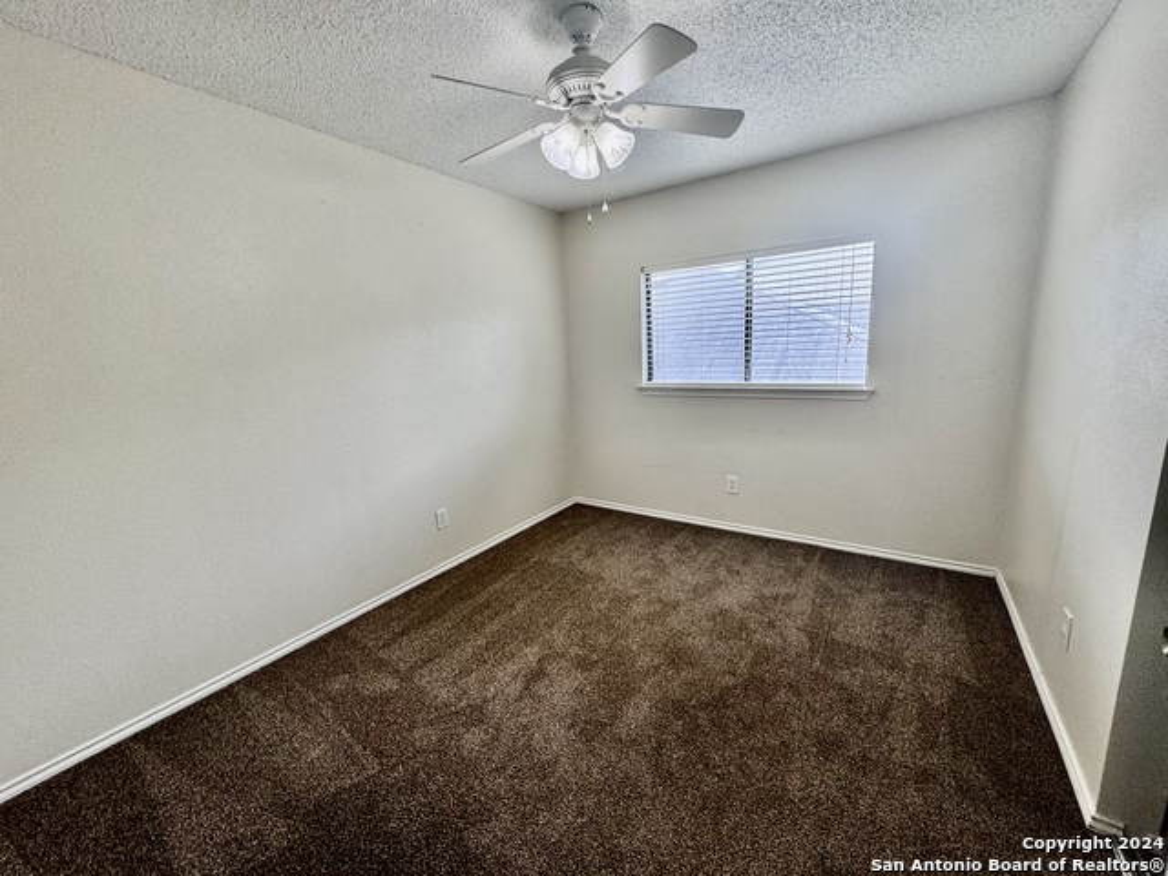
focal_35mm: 14
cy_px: 438
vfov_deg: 85.7
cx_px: 584
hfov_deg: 102.1
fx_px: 472
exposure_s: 1/120
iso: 125
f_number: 2.2
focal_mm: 2.22
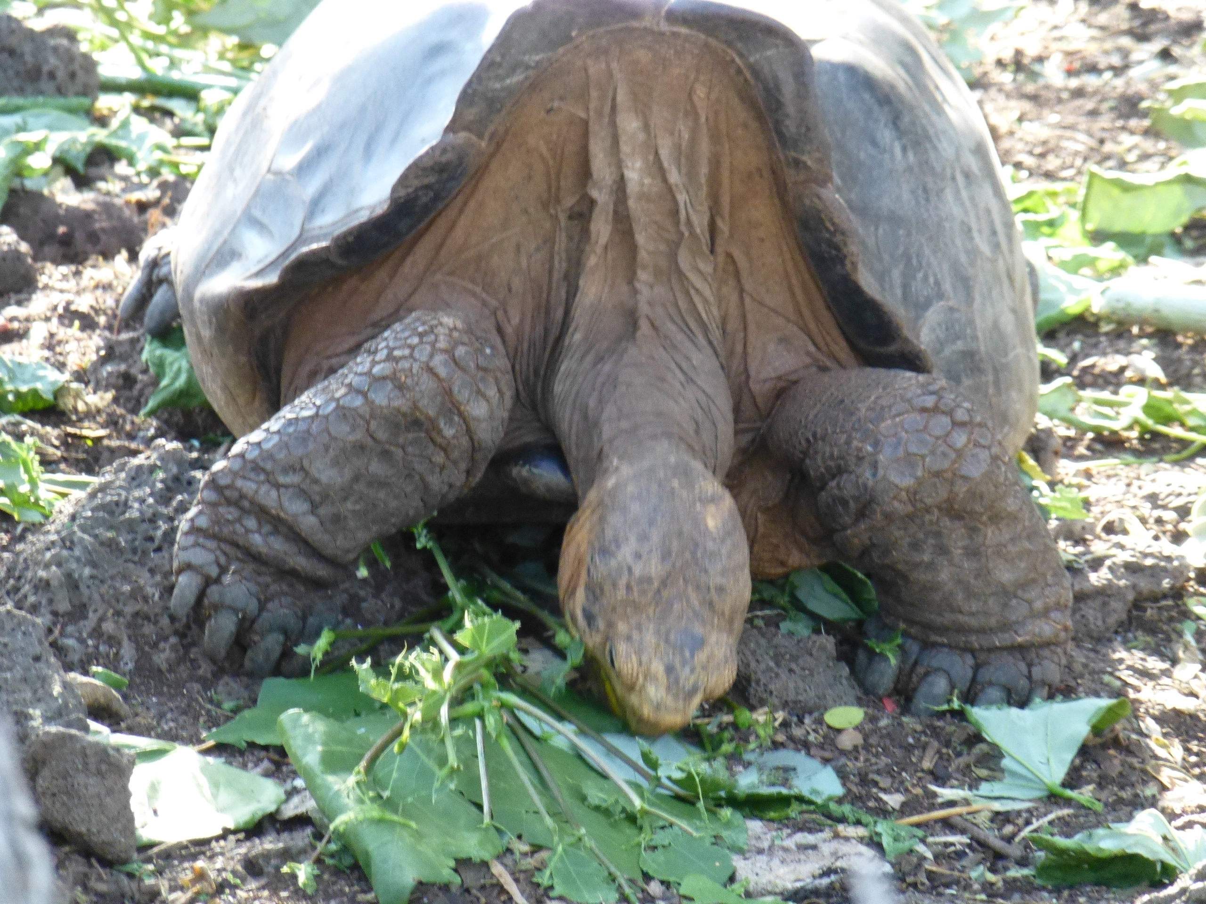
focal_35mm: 409
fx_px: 14249
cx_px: 603
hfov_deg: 4.8
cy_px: 452
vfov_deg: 3.6
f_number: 6
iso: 800
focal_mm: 73.1
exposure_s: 1/25
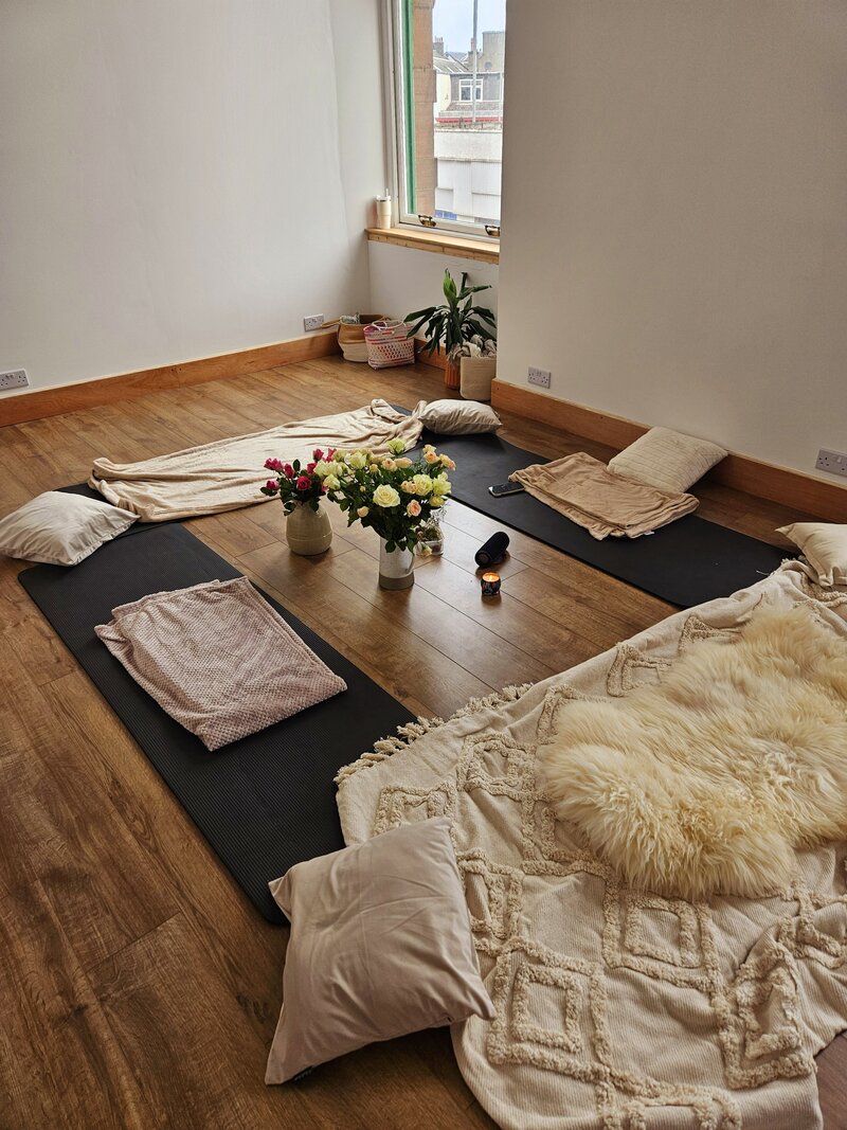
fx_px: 751
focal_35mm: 23
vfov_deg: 73.9
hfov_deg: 58.9
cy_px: 565
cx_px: 424
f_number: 1.8
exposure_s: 1/182
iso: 50
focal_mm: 5.4
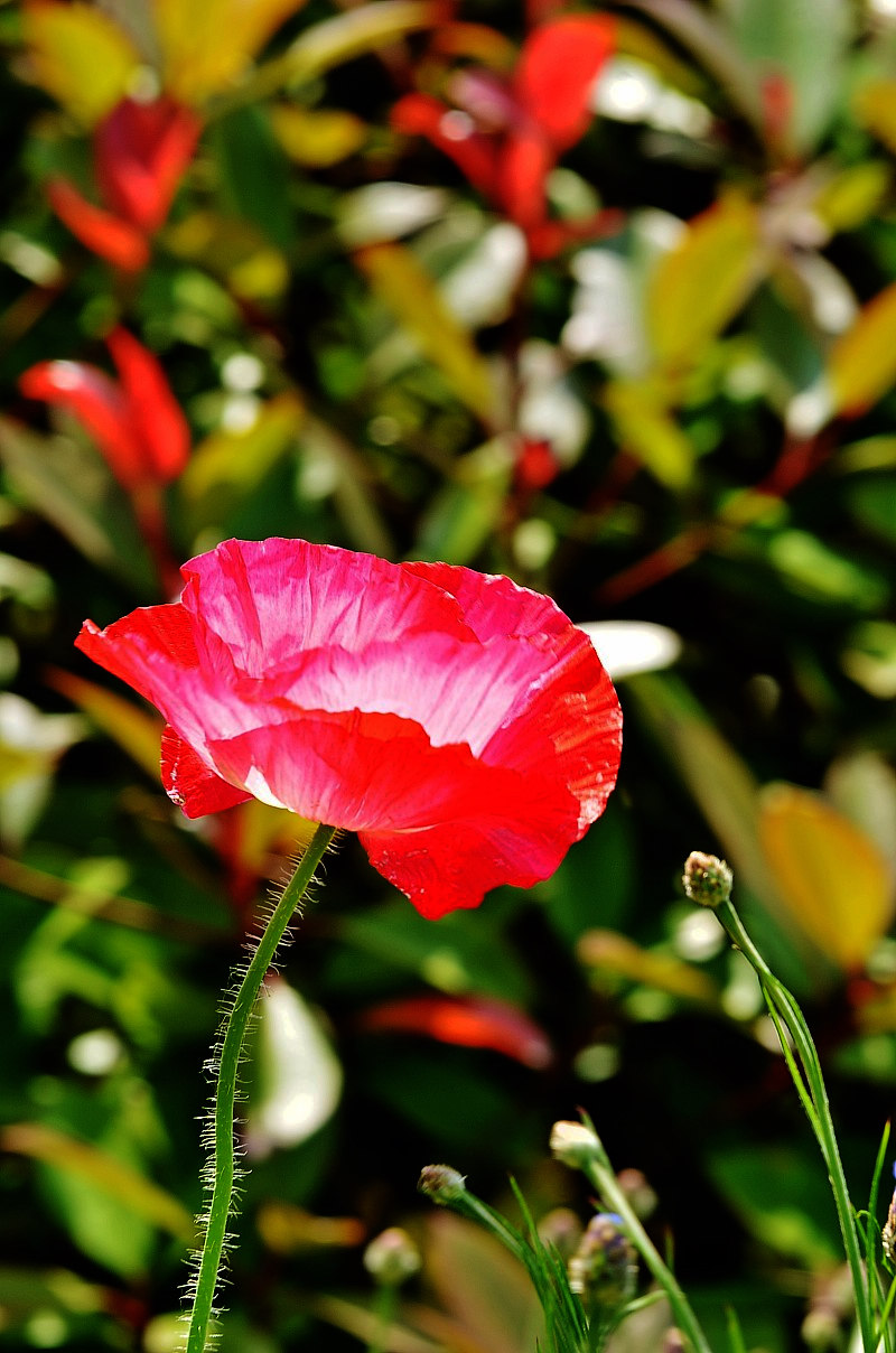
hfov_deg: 4.6
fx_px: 11251
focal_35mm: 300
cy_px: 676
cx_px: 448
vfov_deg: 6.9
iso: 100
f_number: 10
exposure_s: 1/40
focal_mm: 200
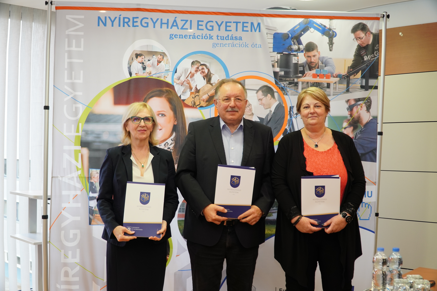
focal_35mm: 38
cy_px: 146
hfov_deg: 51.3
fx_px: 455
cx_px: 218
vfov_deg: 35.5
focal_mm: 25
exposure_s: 1/60
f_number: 4
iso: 500
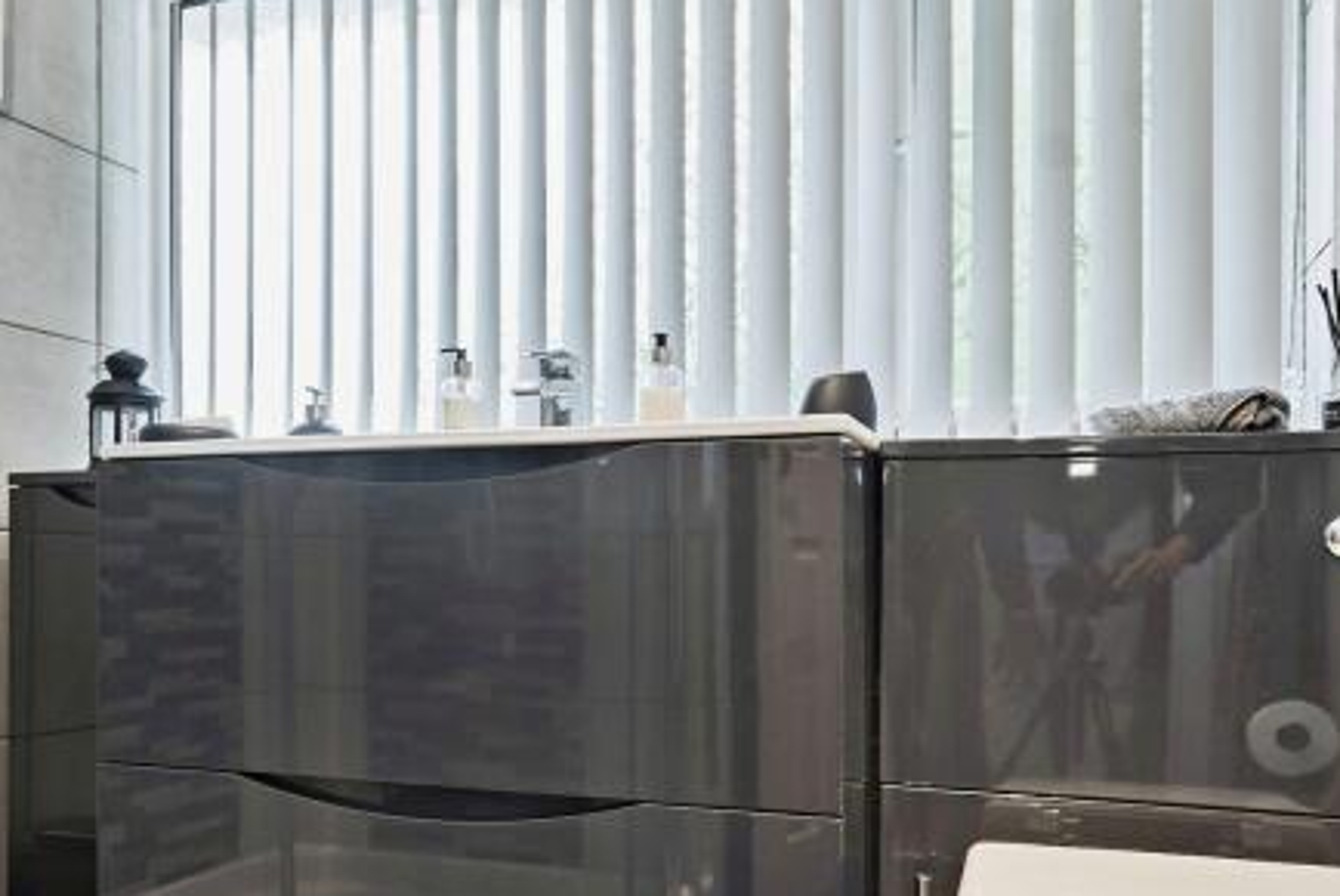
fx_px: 1229
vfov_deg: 39.2
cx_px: 540
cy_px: 650
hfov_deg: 56.8
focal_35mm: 33
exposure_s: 1/8
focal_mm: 14
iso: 400
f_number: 8
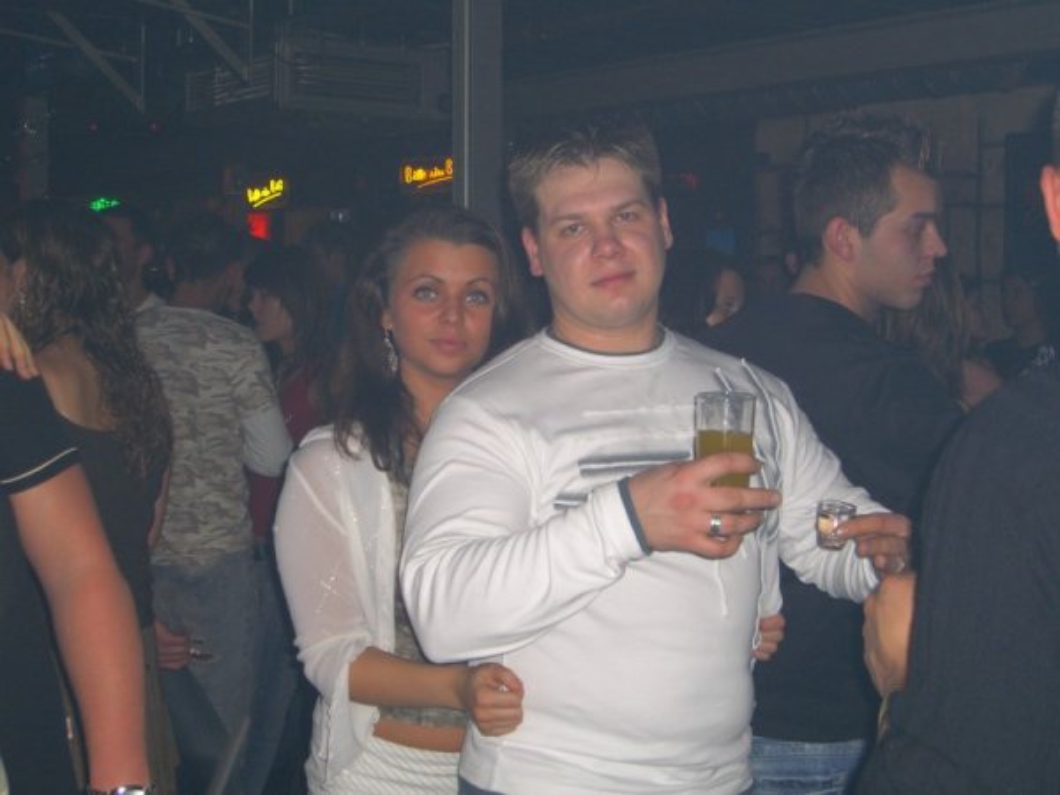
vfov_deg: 25.7
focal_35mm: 57
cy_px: 398
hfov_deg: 33.8
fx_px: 1745
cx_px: 530
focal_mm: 11.8
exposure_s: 1/60
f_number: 3.6
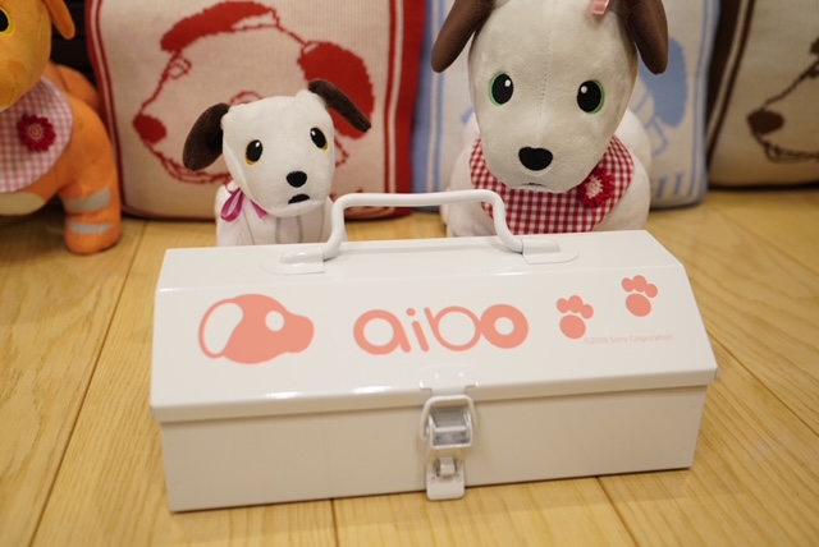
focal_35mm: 36
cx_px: 410
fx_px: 820
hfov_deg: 53.1
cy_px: 274
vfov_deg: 36.9
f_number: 2.5
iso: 400
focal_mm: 24
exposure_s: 1/40
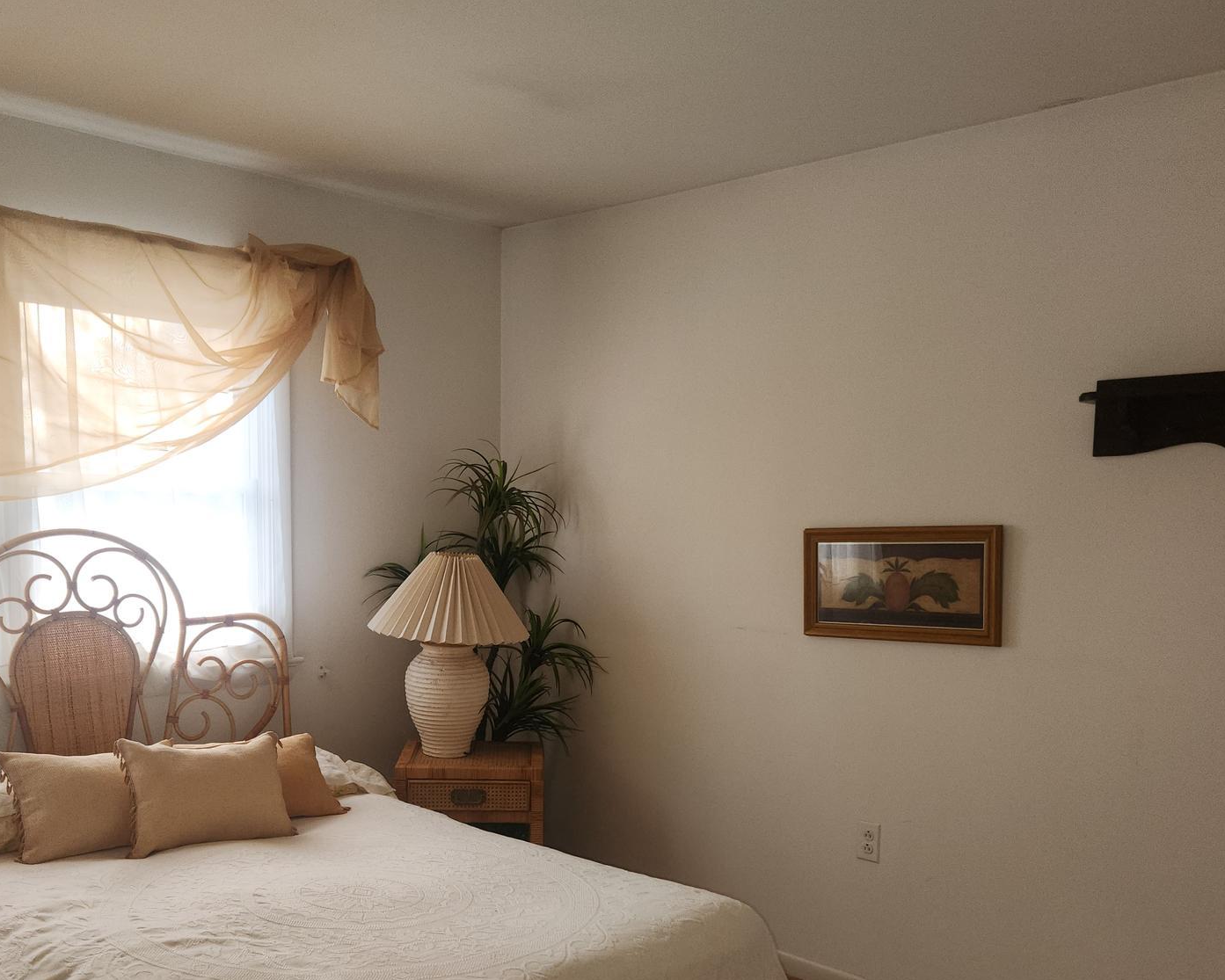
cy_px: 660
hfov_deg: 54.1
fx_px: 1197
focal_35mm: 33
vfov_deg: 43.9
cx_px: 558
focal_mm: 5.4
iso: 64
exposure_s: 1/60
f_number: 1.8
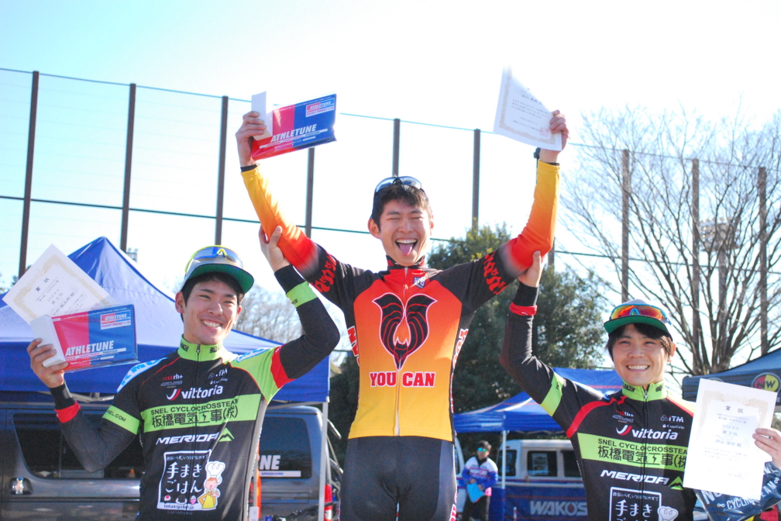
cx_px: 393
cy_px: 262
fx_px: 1323
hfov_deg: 32.9
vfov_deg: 22.3
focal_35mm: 61
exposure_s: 1/2500
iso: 1600
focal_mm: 40
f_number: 7.1
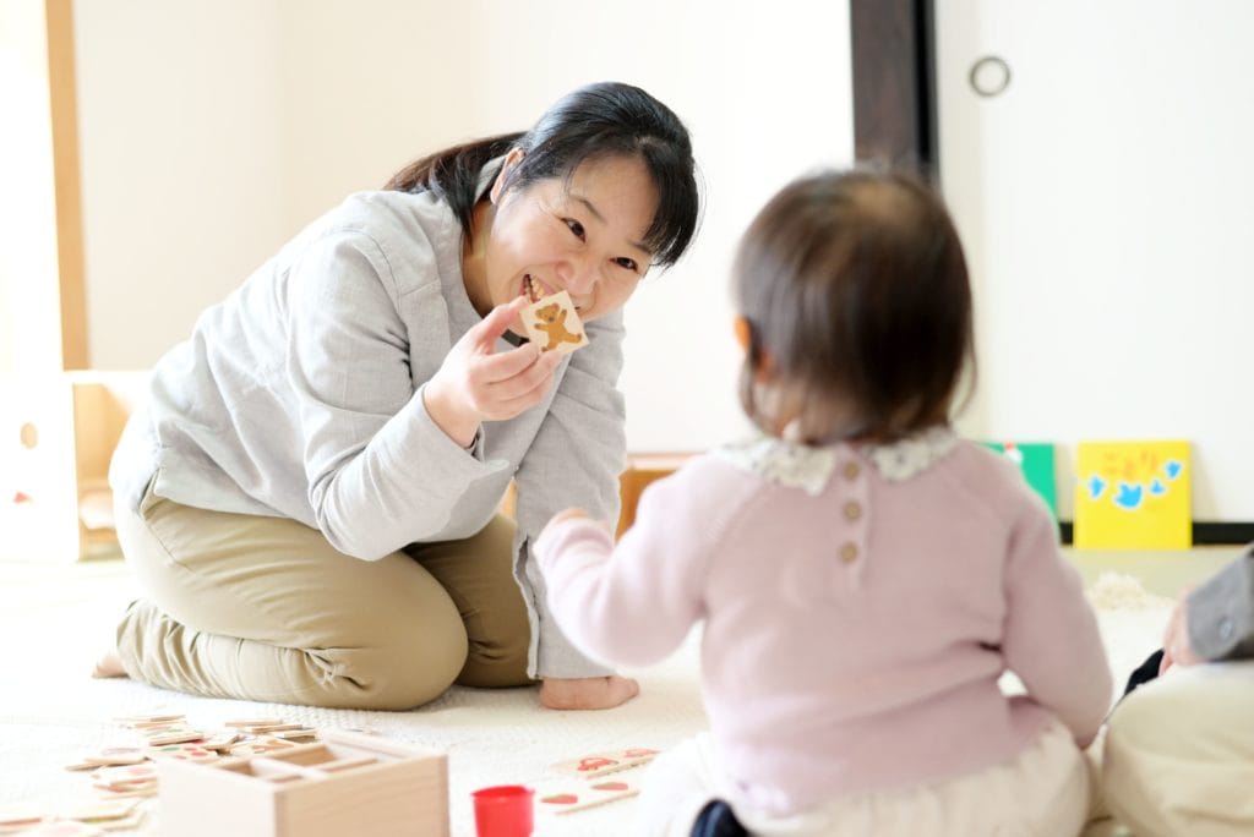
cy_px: 418
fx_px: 1743
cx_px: 627
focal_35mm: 50
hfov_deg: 39.6
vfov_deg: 27.0
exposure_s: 1/250
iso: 1250
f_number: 2.8
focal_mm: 50
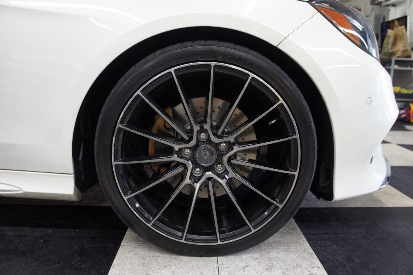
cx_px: 206
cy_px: 138
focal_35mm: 27
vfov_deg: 47.9
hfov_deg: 67.4
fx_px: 309
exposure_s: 1/30
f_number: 3.5
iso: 400
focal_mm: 18
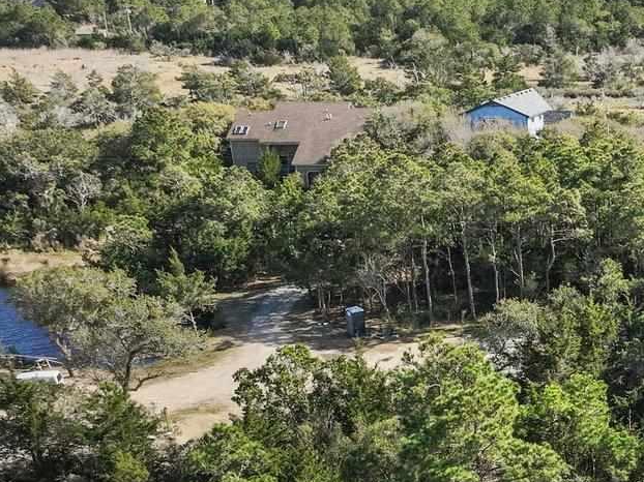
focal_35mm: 79
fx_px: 1469
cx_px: 761
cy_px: 584
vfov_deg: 17.7
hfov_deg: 22.8
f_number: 2.8
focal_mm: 12.29
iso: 220
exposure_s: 1/4000
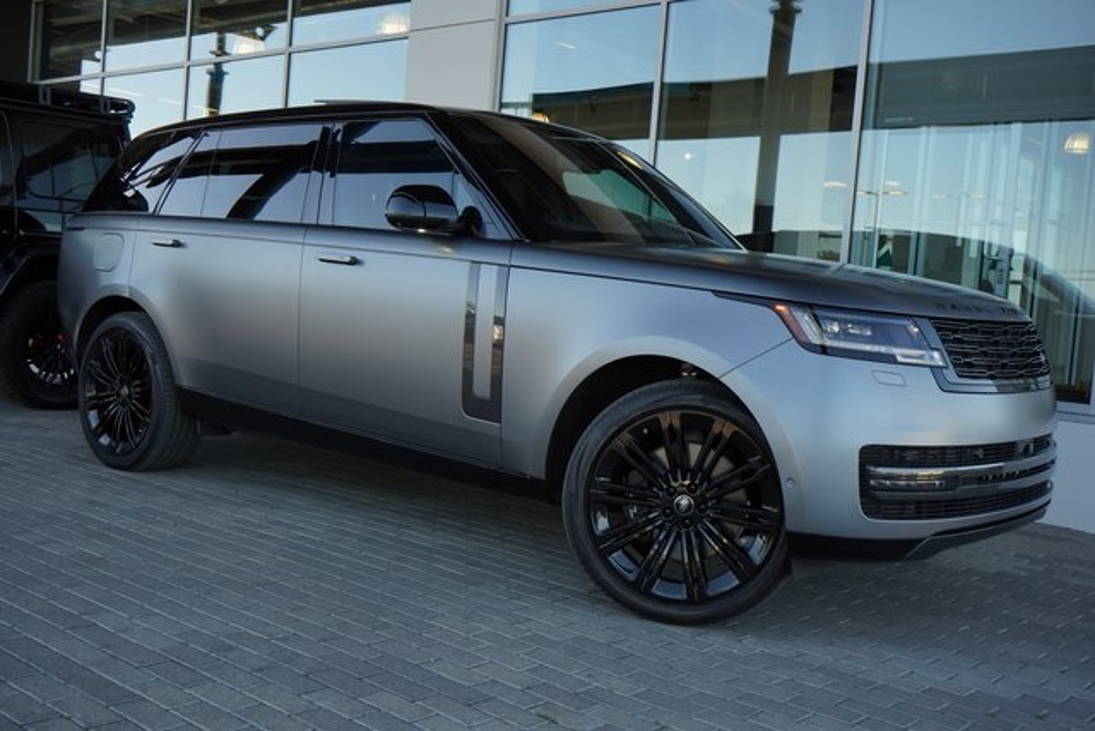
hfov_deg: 51.9
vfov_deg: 36.0
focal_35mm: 37
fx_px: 1126
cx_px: 548
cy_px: 366
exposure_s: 1/400
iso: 800
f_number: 8
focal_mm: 37
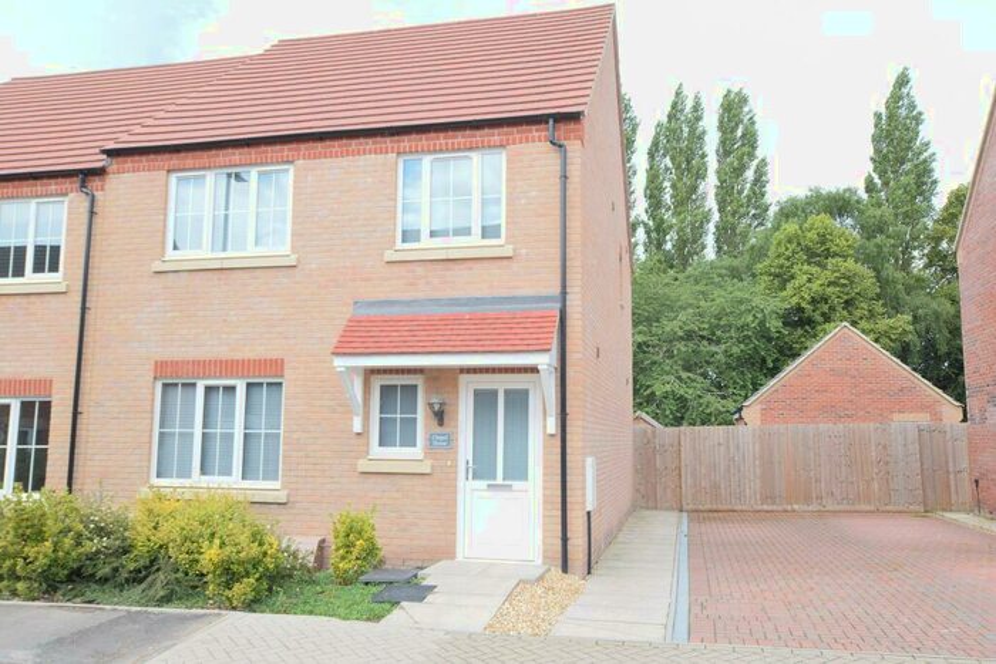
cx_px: 498
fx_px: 830
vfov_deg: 43.6
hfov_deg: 61.9
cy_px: 332
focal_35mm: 30
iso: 400
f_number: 8
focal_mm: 20
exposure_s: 1/250
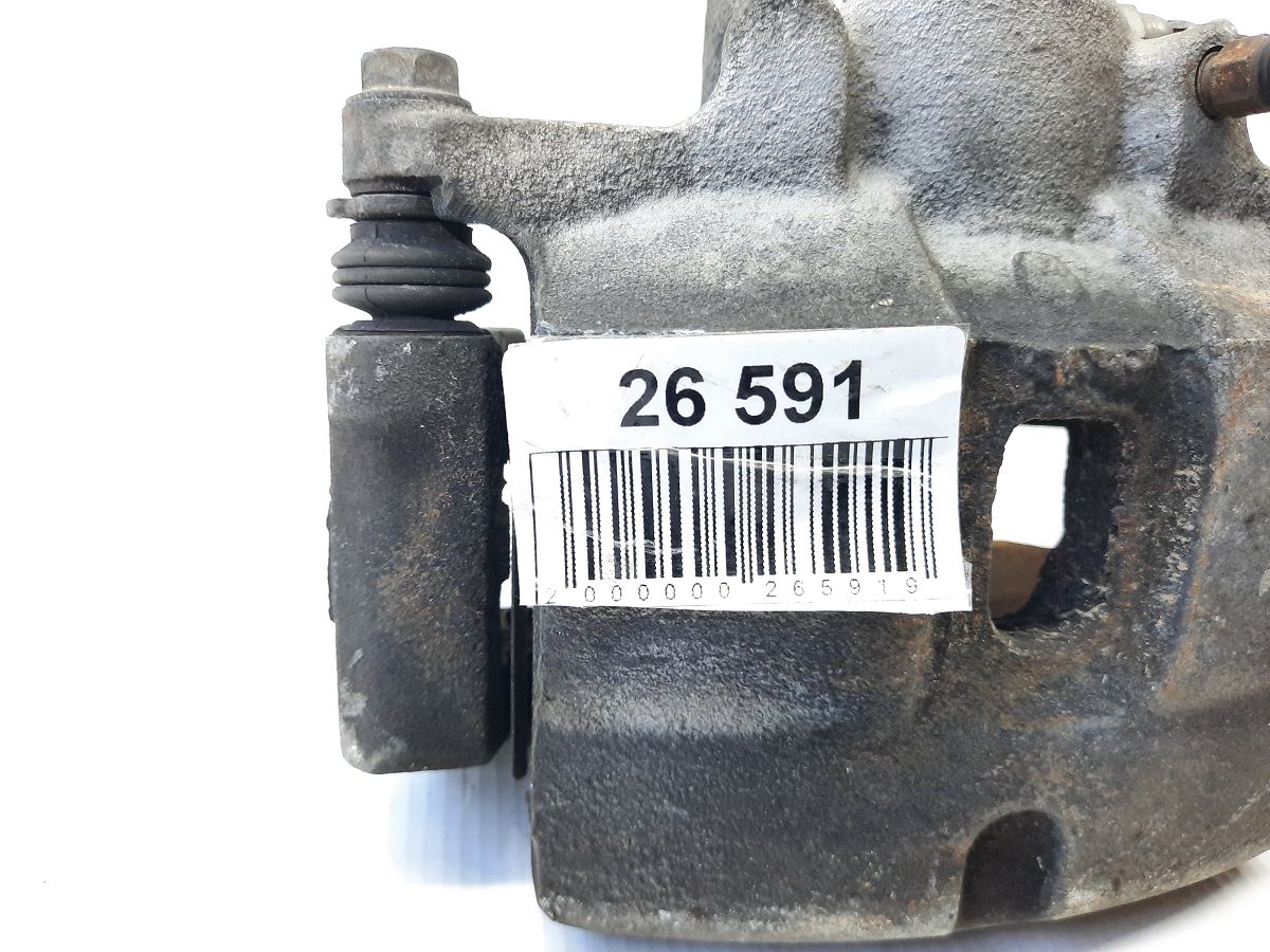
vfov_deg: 54.9
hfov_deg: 69.4
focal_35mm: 25
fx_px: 917
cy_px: 476
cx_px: 635
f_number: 2
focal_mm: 4.6
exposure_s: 1/60
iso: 320
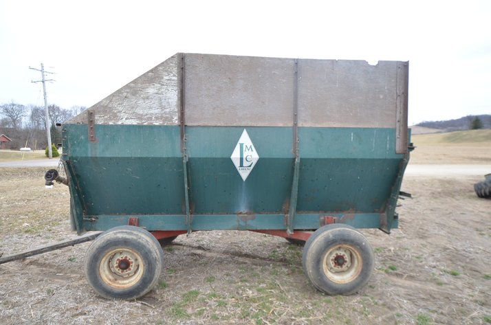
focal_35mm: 22
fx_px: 306
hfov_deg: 77.4
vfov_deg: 55.9
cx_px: 246
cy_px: 162
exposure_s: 1/100
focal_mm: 15
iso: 200
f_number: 4.5
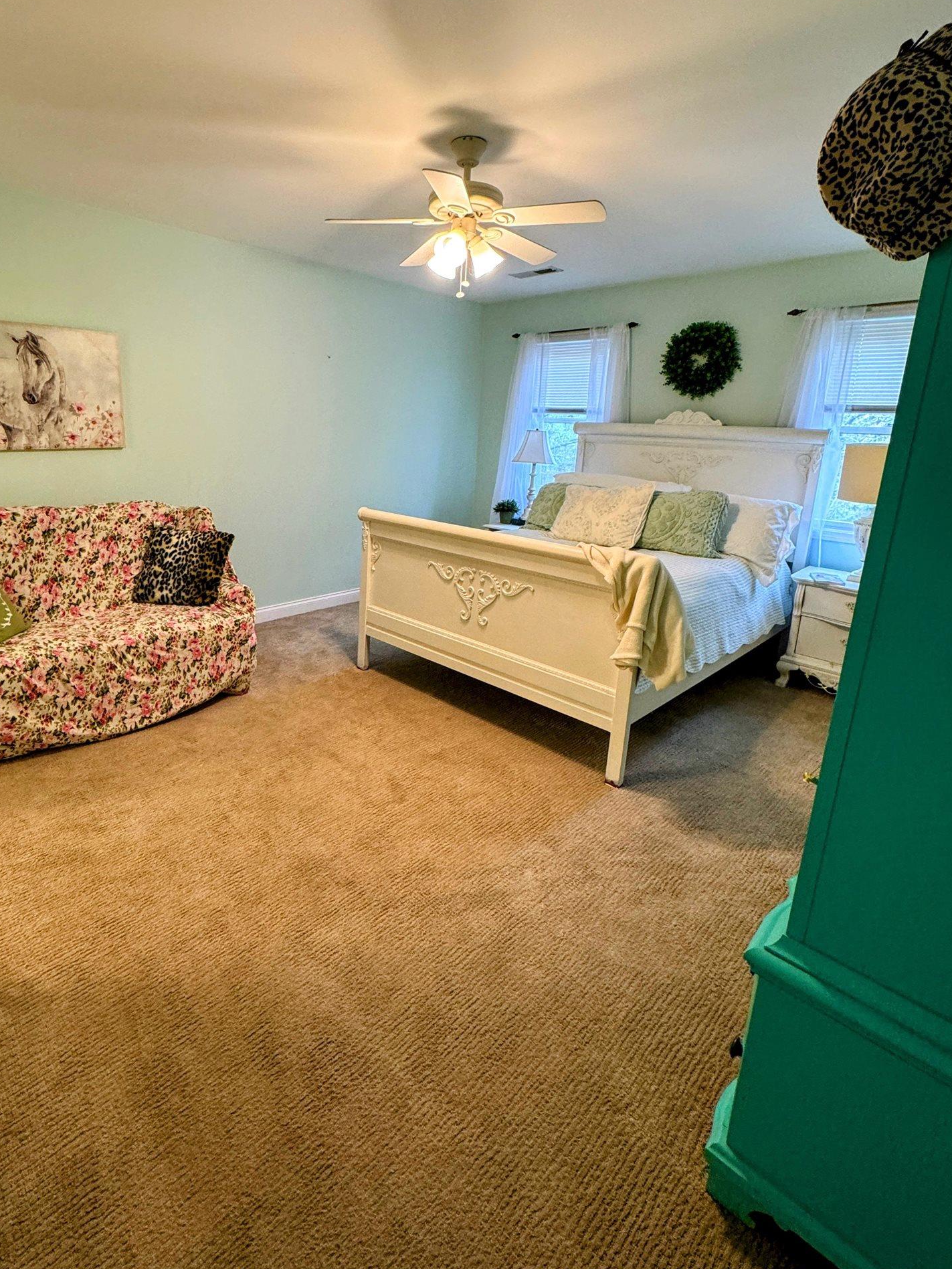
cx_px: 399
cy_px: 558
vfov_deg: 90.6
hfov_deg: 74.2
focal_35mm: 17
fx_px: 623
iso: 200
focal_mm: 2.22
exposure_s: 1/60
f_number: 2.2
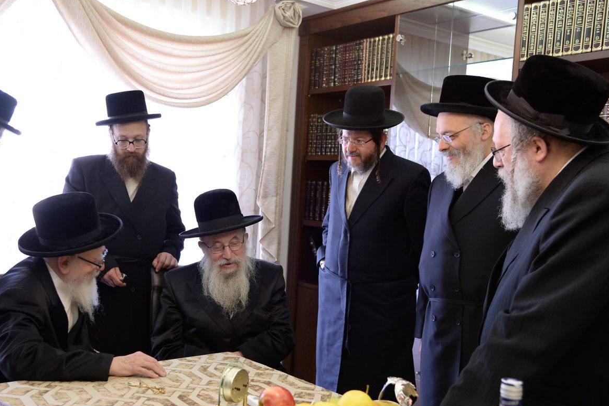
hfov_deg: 47.2
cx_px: 257
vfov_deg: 32.6
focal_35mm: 41
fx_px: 694
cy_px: 230
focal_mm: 34
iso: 1600
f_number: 4
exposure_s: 1/60
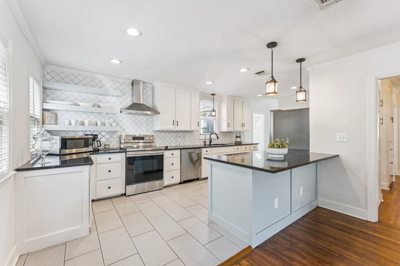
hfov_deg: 99.7
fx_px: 169
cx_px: 200
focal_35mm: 15
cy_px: 133
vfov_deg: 76.6
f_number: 10
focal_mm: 15.2
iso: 200
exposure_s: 1/25
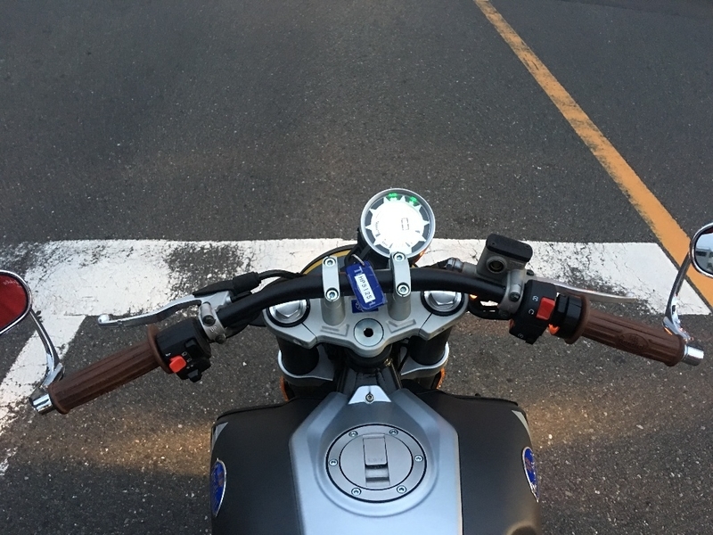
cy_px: 268
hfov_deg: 61.7
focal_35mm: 29
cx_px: 356
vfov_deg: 48.2
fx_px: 597
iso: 50
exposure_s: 1/4
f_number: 2.2
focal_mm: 4.15
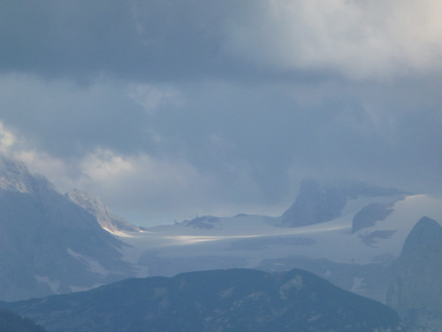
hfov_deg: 4.7
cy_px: 166
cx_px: 221
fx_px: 5401
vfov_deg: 3.5
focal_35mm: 423
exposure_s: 1/500
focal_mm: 68.8
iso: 100
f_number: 5.9
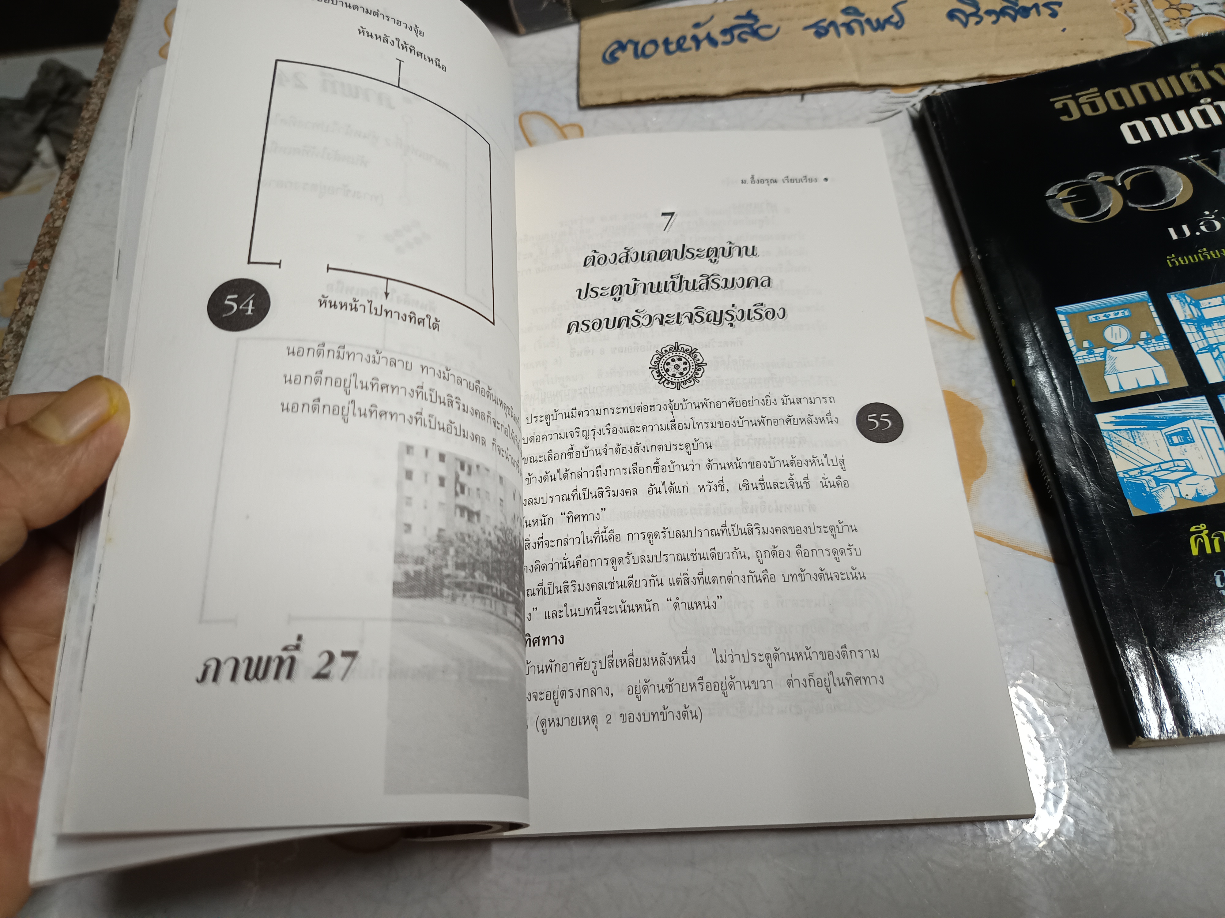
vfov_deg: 56.8
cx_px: 612
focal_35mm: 24
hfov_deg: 71.6
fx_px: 849
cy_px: 459
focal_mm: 5.31
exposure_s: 1/33.3
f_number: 1.7
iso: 845
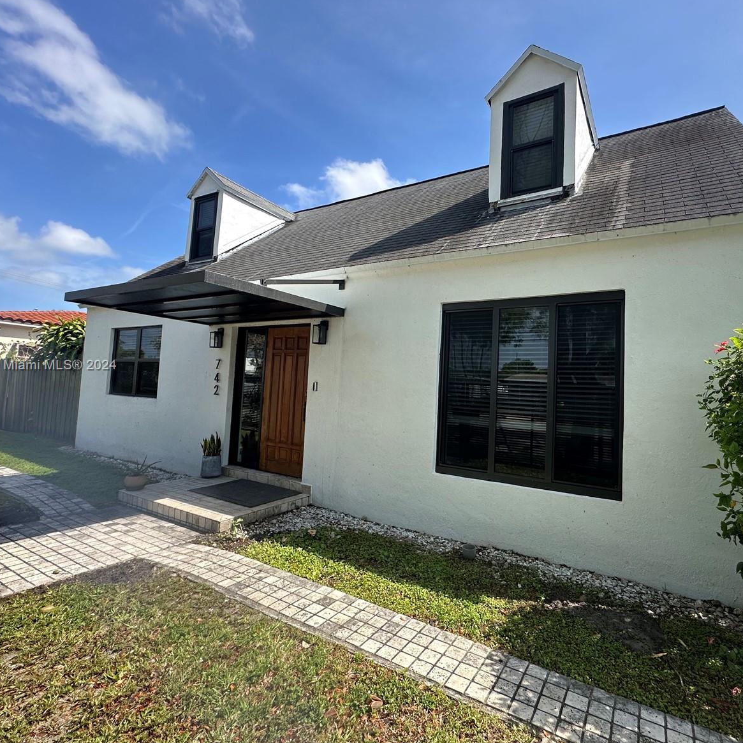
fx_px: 413
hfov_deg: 83.5
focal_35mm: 17
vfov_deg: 84.0
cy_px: 366
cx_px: 423
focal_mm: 2.22
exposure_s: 1/686
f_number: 2.2
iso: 40
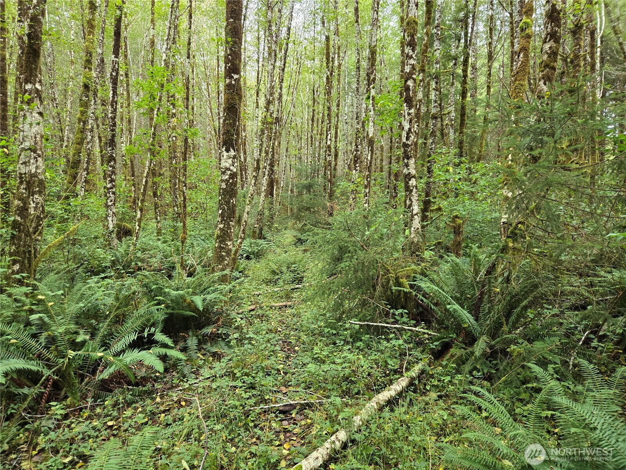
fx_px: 416
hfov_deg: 73.9
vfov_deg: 58.9
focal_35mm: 23
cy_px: 235
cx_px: 313
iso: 320
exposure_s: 1/120
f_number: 1.8
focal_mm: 5.4
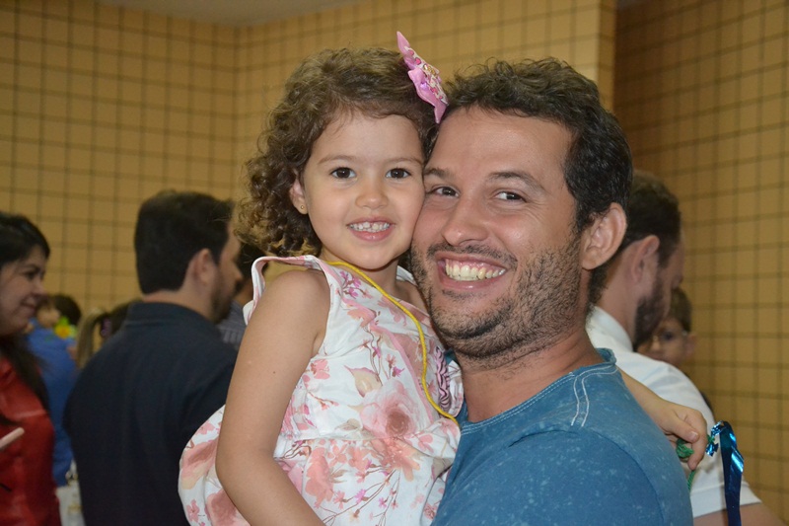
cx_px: 394
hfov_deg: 33.4
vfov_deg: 22.6
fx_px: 1315
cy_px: 263
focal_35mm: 60
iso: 3200
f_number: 4.5
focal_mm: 40
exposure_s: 1/60
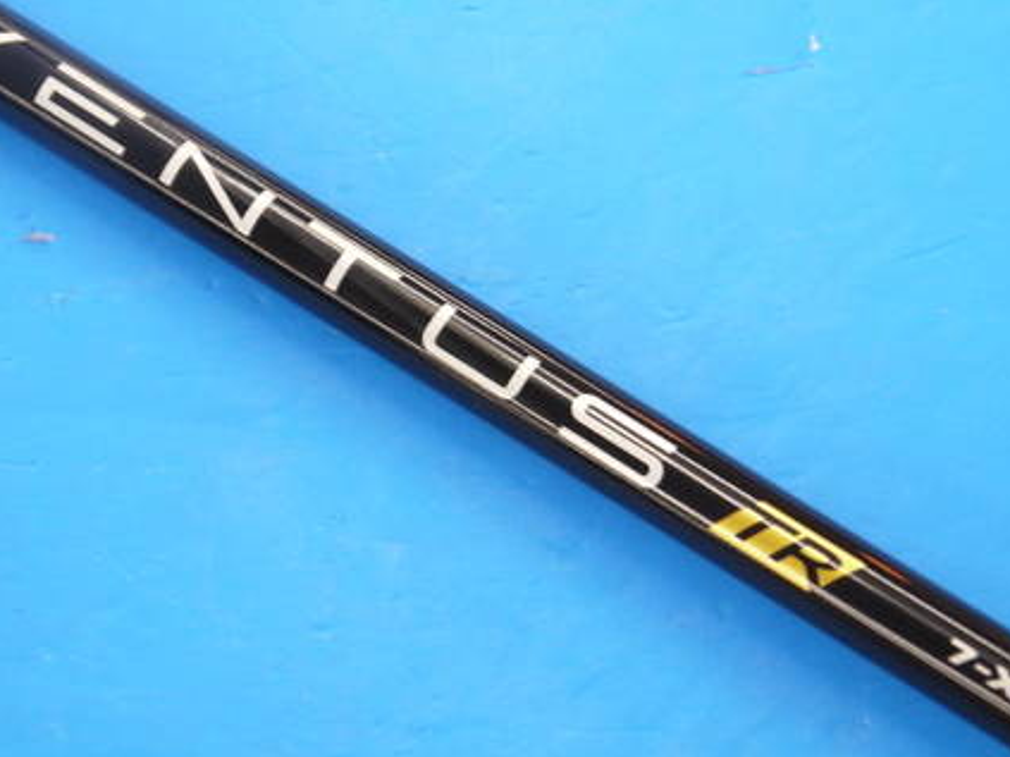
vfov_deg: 11.7
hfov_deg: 15.5
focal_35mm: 127
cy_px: 303
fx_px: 3704
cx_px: 489
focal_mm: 42
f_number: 5.6
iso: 800
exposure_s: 1/80
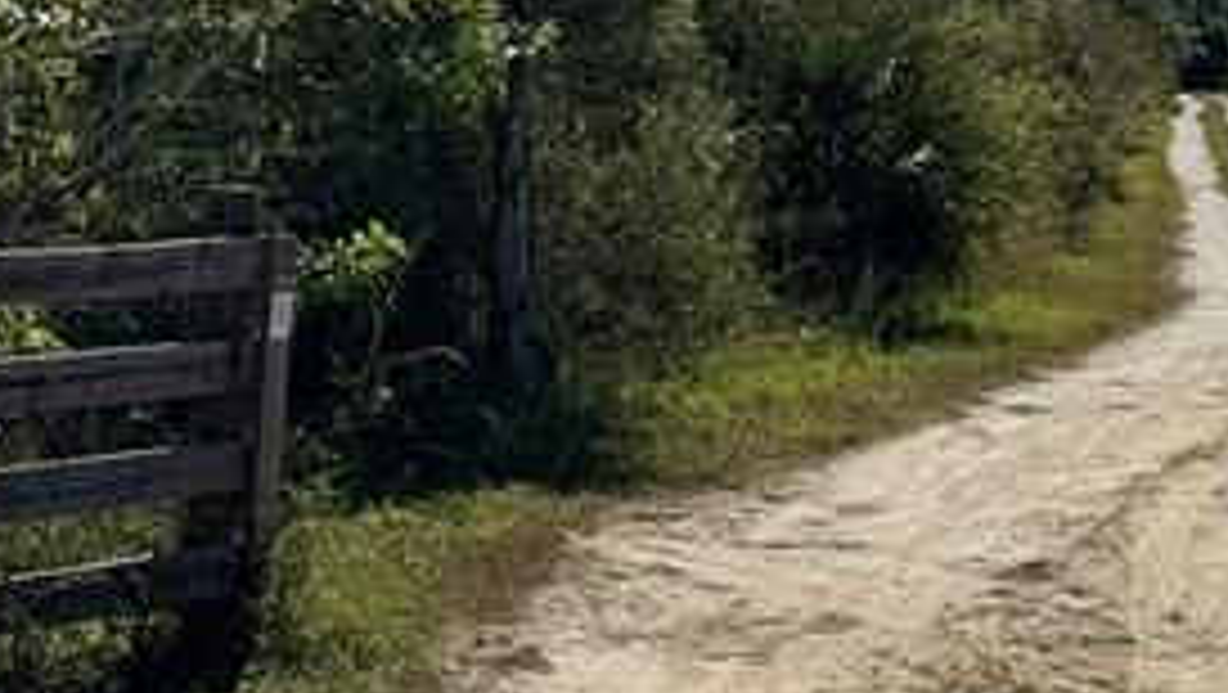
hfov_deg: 11.0
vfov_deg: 6.2
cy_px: -122
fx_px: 6386
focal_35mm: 196
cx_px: 945
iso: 64
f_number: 1.78
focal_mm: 6.76
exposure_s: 1/10526
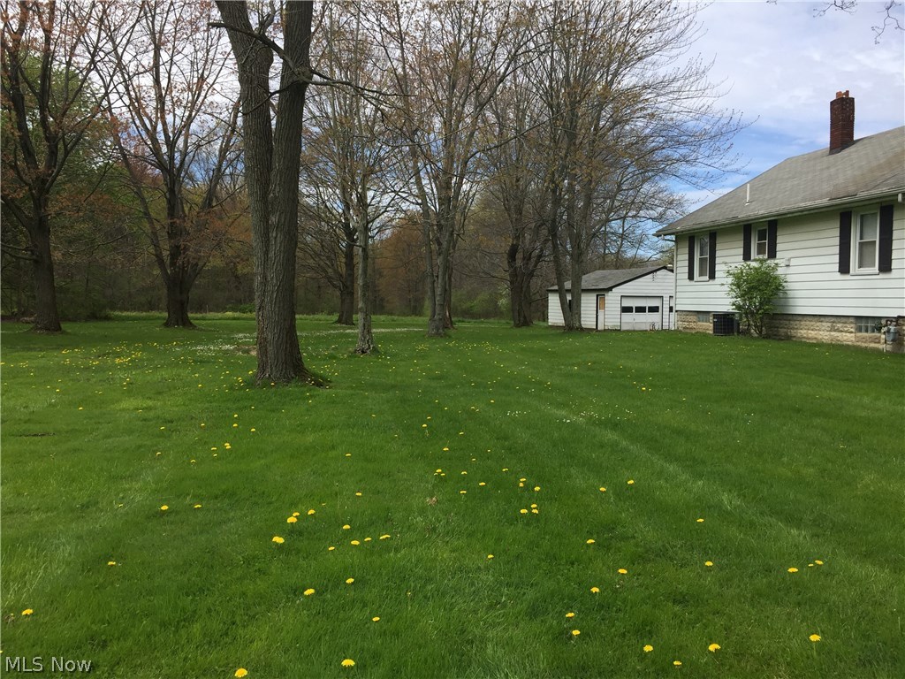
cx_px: 452
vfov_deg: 48.2
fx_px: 758
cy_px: 340
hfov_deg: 61.7
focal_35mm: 29
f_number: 2.2
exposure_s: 1/1522
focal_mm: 4.15
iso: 32
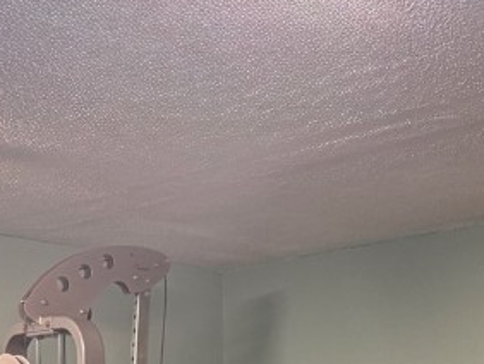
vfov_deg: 15.7
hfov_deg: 21.9
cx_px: 446
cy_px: 541
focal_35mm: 87
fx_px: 1217
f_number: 1.78
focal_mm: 6.76
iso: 320
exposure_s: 1/60
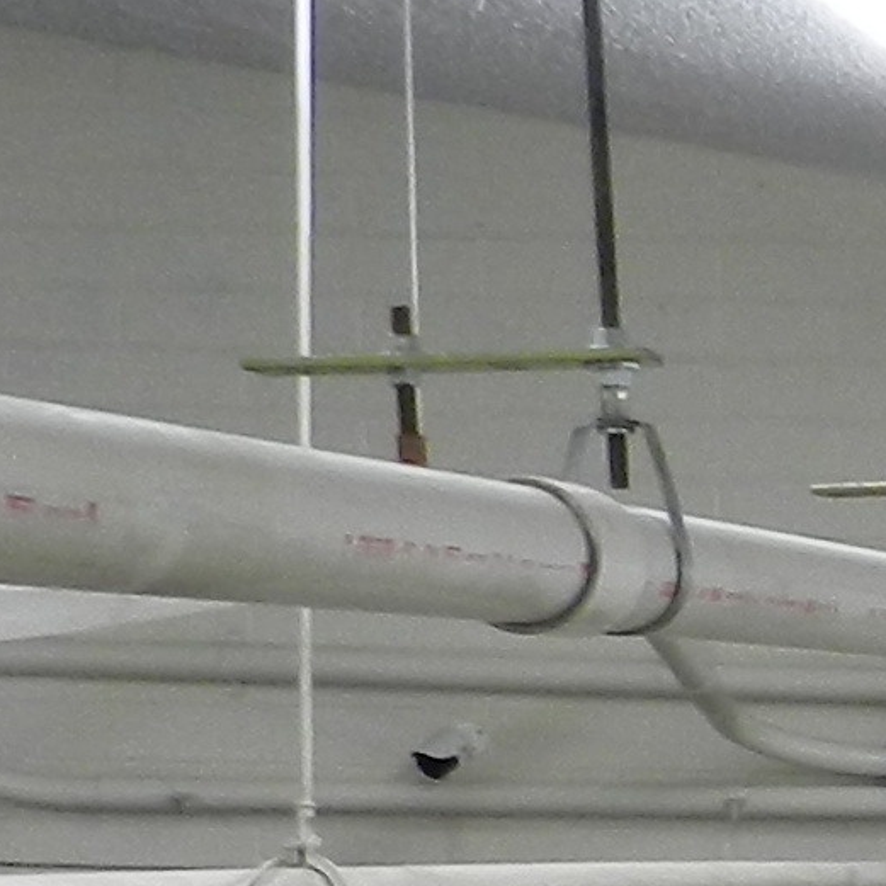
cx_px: 2030
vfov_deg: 10.7
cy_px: 1401
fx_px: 4517
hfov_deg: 10.0
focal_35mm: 156
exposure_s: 1/30
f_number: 3.4
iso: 160
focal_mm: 4
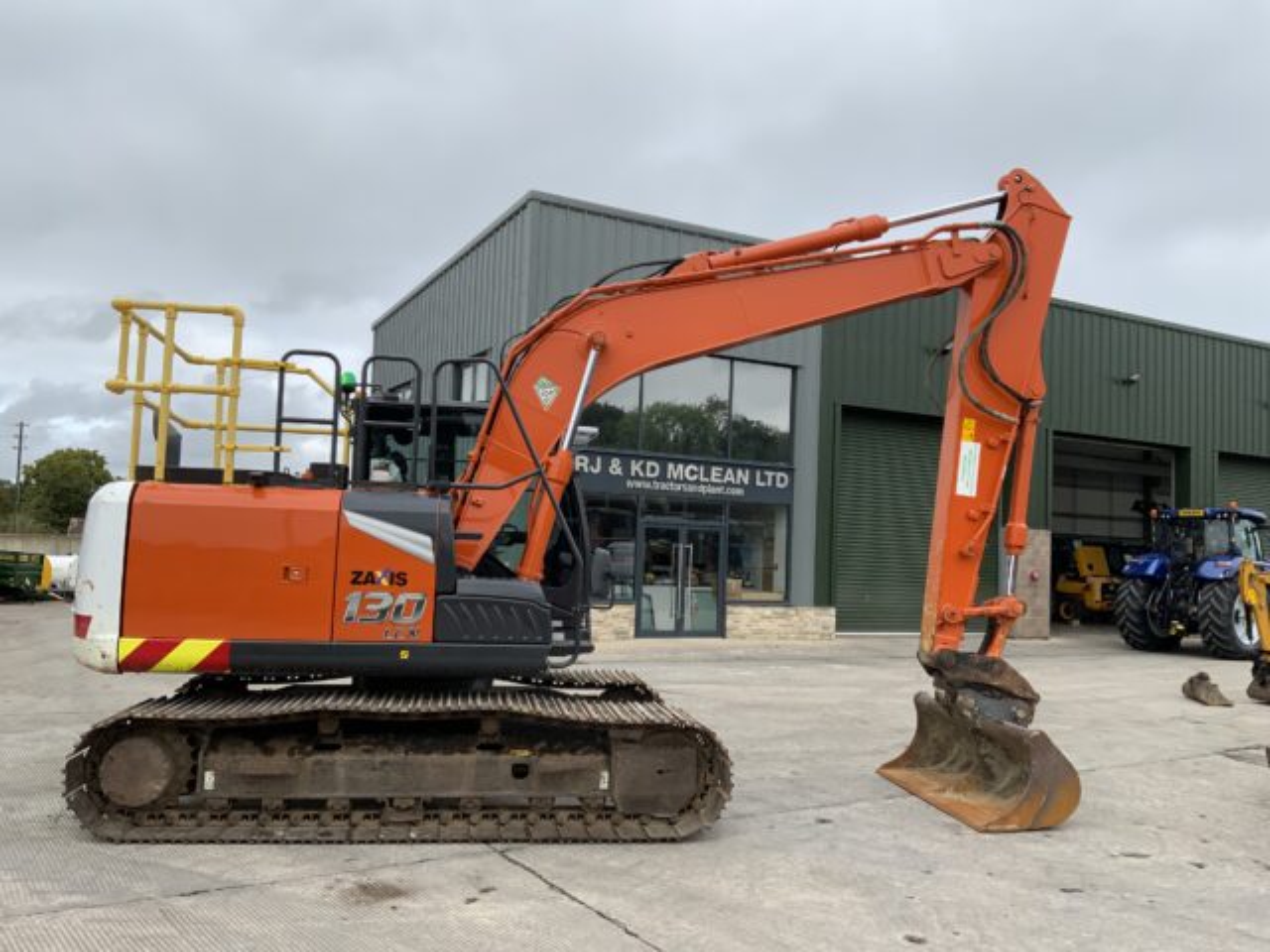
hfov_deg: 61.7
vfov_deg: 48.2
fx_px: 1064
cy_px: 476
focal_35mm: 29
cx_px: 635
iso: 16
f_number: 1.8
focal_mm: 3
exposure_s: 1/1168
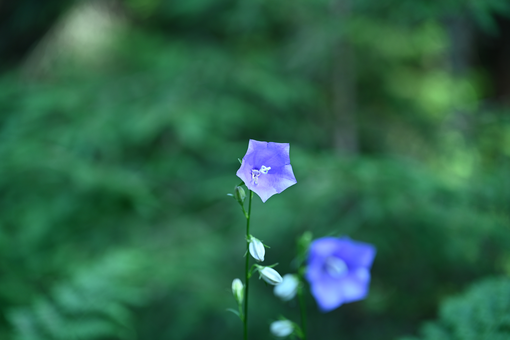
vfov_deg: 11.4
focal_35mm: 120
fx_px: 1699
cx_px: 255
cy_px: 170
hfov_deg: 17.1
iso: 200
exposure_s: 1/100
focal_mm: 120
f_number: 4
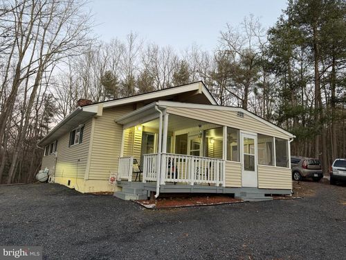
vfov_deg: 56.8
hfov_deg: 71.6
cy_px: 130
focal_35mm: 24
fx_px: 240
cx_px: 173
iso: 160
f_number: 1.78
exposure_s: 1/60
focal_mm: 6.76
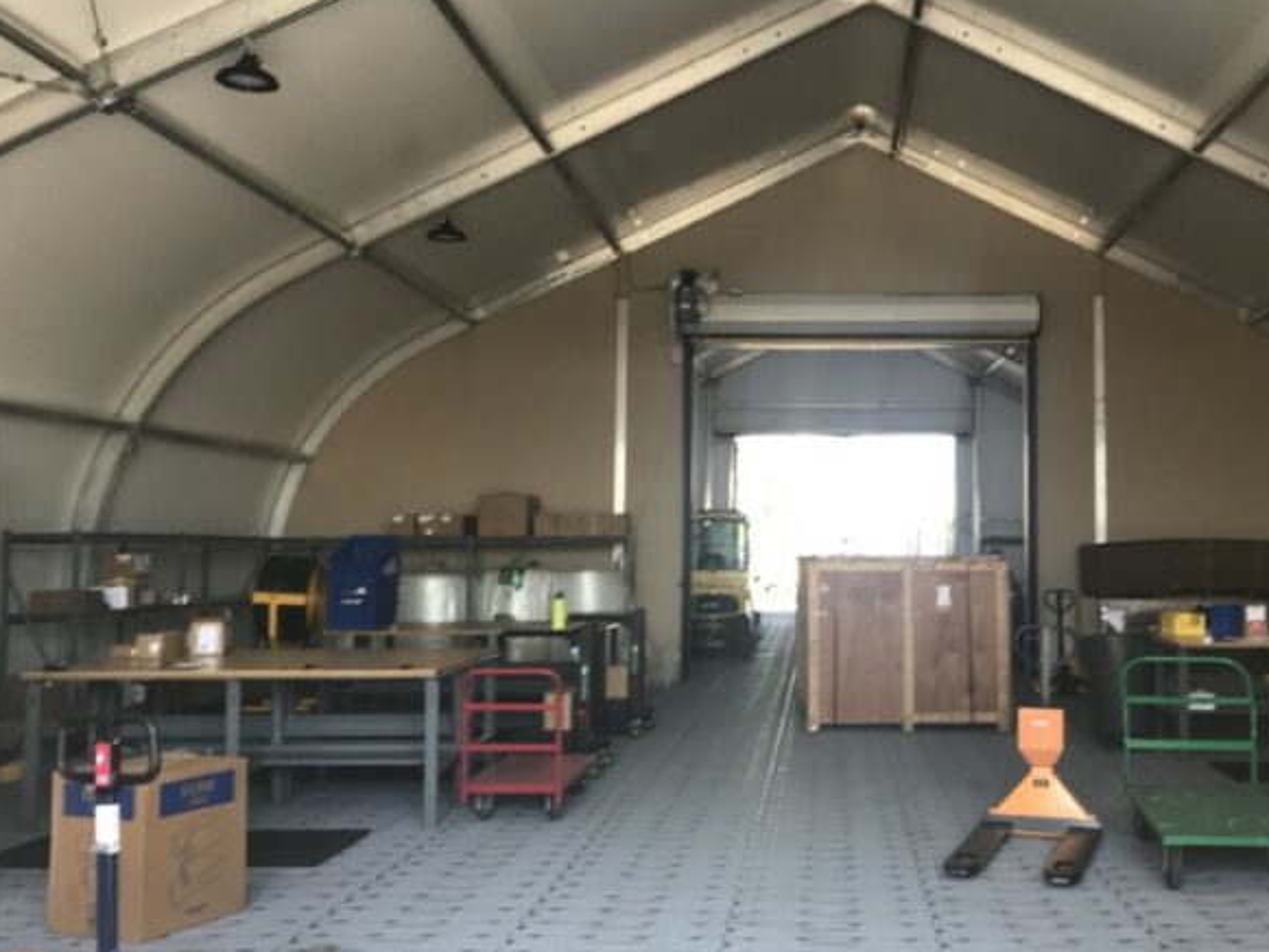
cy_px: 483
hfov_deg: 49.6
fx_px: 1357
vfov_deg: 38.7
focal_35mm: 37
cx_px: 795
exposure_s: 1/90
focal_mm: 3.99
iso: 25
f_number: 1.8
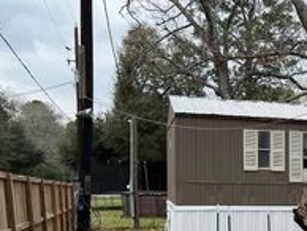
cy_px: 229
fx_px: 595
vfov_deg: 21.3
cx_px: 367
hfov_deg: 25.9
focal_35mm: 67
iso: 50
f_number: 1.5
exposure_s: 1/1395
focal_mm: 5.7
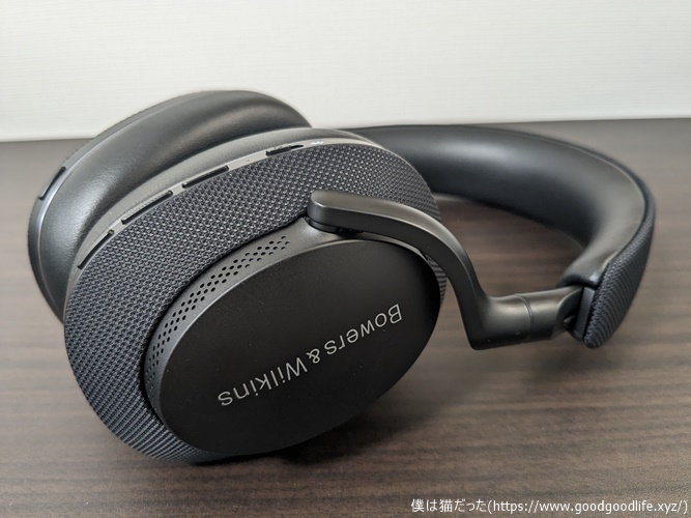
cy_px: 259
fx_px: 539
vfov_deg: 51.3
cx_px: 346
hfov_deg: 65.3
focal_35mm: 27
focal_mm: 4.38
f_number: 1.73
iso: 231
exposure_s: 1/50
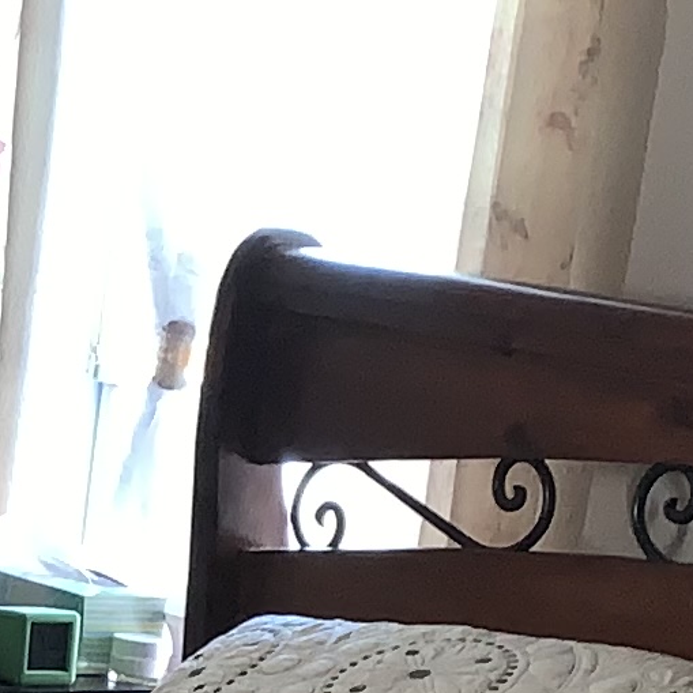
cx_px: -403
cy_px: 654
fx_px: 4122
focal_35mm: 182
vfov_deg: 9.6
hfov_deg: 9.3
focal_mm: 4.25
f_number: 1.8
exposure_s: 1/6
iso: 100
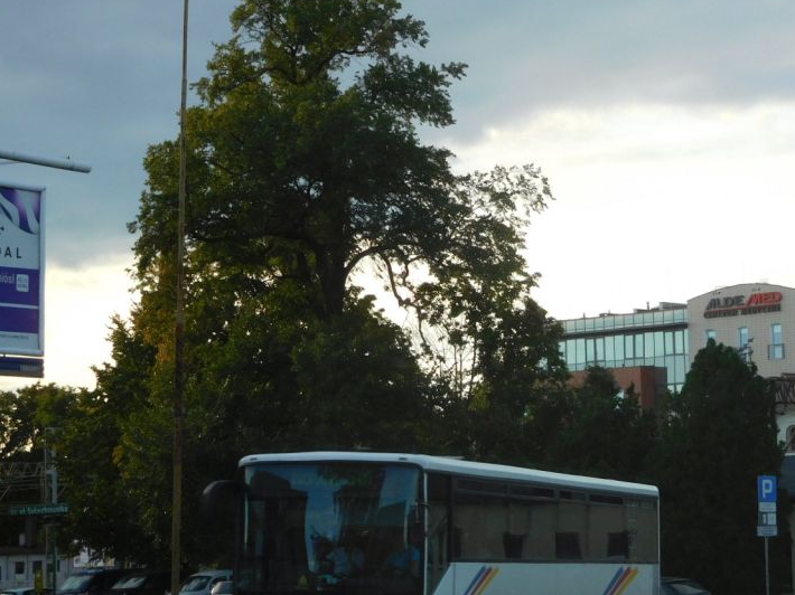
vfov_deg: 14.6
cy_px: 328
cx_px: 548
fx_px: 2319
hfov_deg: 19.4
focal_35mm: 101
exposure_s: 1/250
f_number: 4.5
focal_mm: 12.5
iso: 125
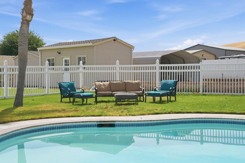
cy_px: 82
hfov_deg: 38.8
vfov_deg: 26.4
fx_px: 348
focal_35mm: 51
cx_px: 122
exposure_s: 1/320
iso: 100
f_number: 8
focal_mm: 51.2
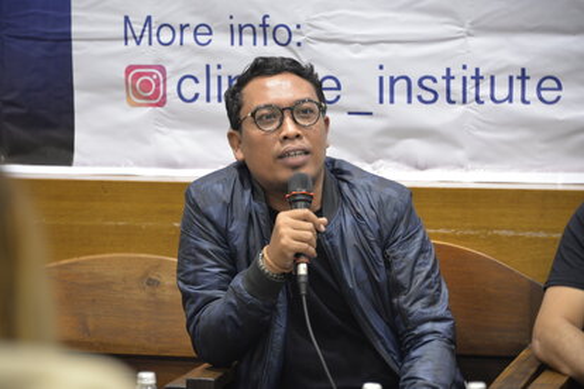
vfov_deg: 8.1
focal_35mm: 170
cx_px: 292
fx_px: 2758
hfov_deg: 12.1
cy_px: 194
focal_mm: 170
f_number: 5.6
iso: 1600
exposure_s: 1/5
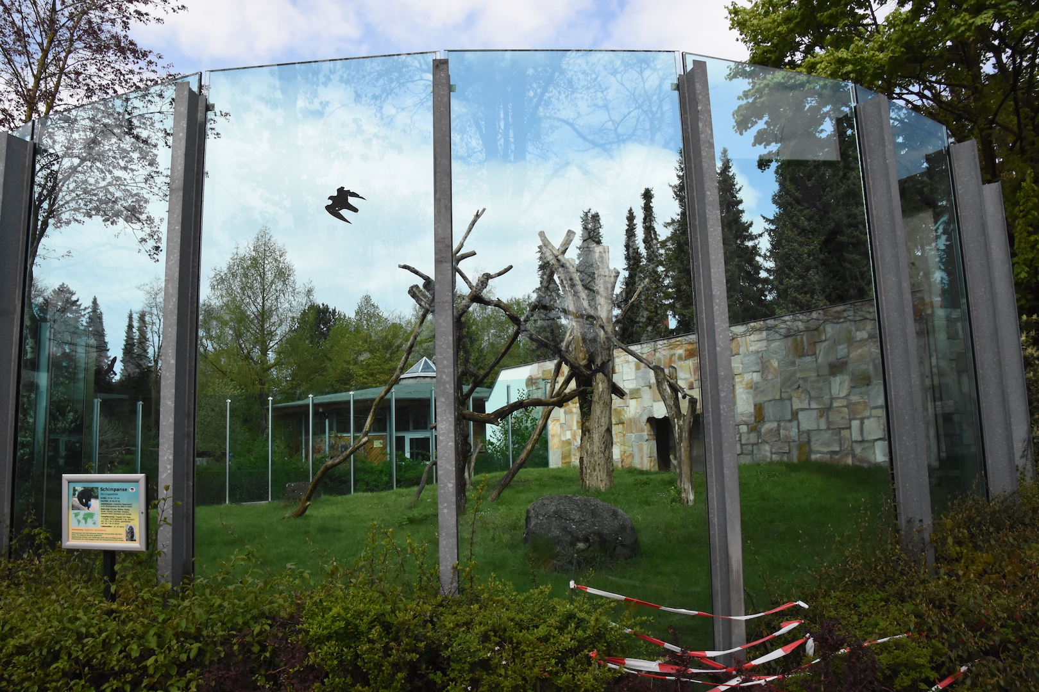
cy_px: 346
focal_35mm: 24
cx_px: 520
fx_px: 693
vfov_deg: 53.1
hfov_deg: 73.7
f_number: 7.1
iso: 1600
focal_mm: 16
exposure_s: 1/2500
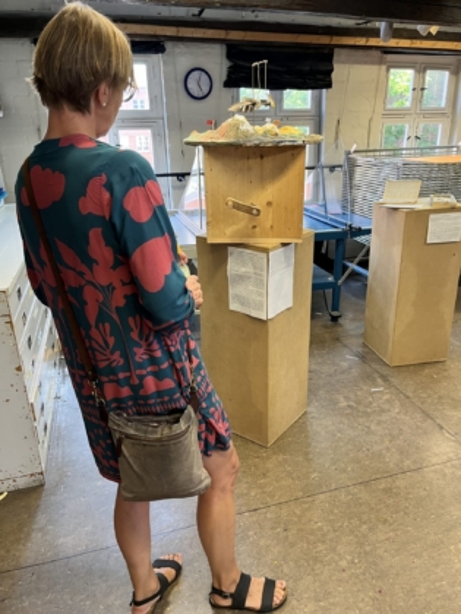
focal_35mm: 26
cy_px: 307
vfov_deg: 67.3
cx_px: 230
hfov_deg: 53.1
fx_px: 462
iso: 125
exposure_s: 1/50
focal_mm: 5.1
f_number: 1.6
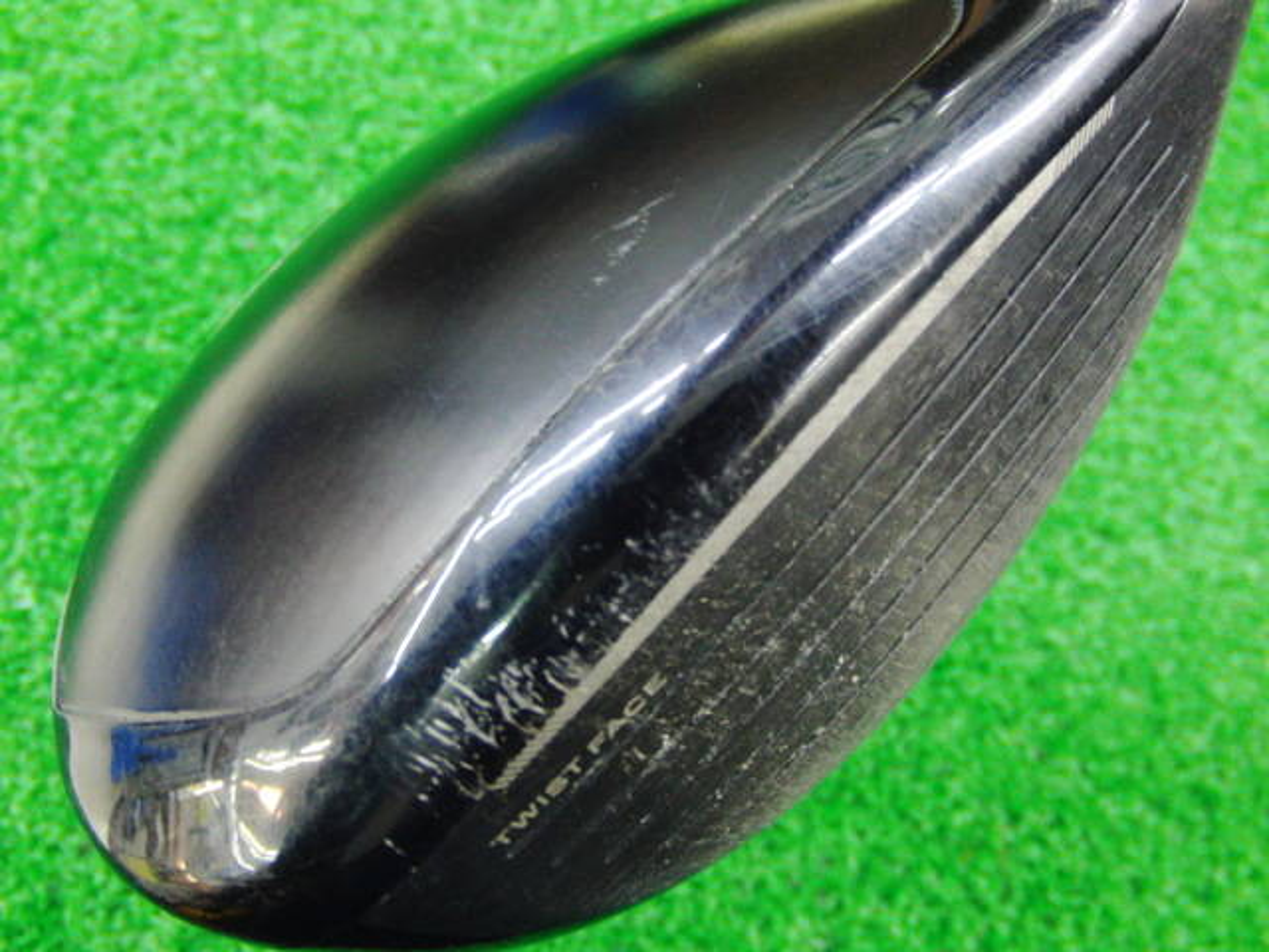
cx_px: 634
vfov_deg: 38.7
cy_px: 476
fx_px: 1356
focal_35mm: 37
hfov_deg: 50.1
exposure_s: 1/13
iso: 400
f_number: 3.6
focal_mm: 6.42
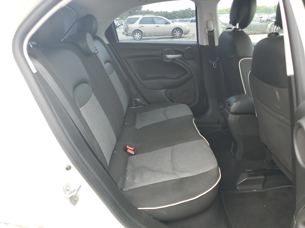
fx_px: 229
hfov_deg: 67.3
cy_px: 114
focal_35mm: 26
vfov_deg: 53.1
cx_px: 152
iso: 50
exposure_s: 1/263
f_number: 1.5
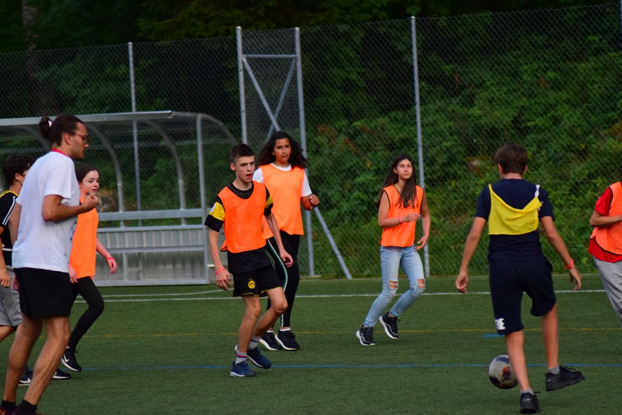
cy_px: 208
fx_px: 3629
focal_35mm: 210
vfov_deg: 6.5
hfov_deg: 9.8
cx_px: 311
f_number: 4.2
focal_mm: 140
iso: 1600
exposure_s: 1/320
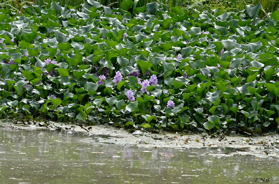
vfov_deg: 3.0
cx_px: 140
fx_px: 3479
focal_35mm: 450
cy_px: 92
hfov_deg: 4.6
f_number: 11
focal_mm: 300
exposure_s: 1/320
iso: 320
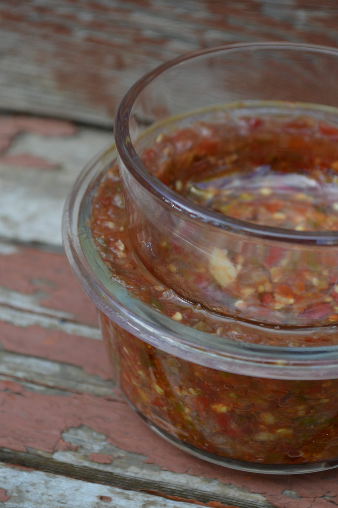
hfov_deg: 18.2
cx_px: 169
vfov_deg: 27.0
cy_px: 254
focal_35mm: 75
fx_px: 1058
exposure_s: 1/125
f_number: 5.6
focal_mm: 50
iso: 280
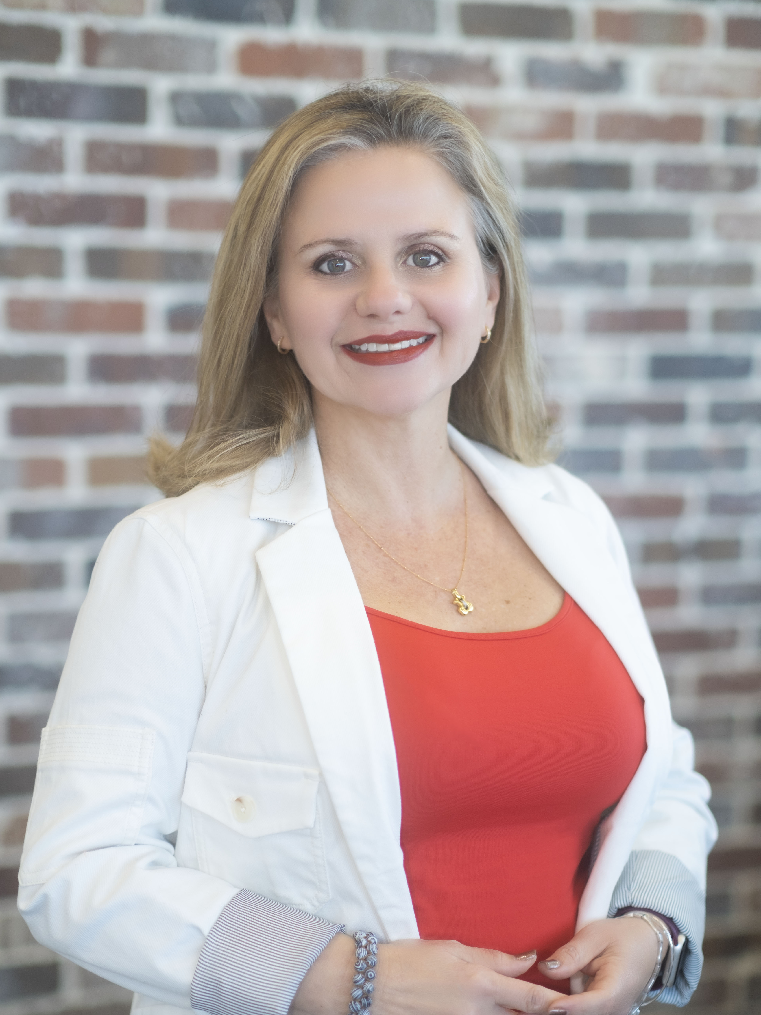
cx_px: 380
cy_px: 570
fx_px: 2667
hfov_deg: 16.2
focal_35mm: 91
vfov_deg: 21.5
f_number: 1.4
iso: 200
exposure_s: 1/500
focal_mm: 56
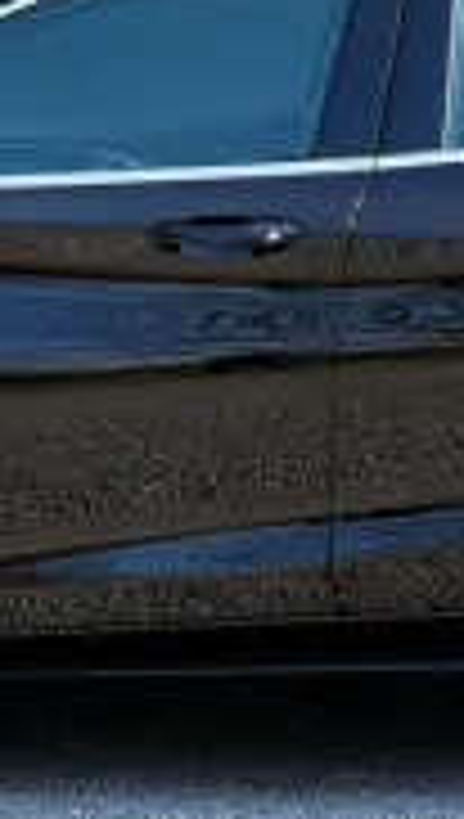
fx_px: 5116
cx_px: 216
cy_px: 369
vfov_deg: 9.2
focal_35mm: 235
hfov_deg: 5.2
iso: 320
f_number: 5.6
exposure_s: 1/220
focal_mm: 42.5
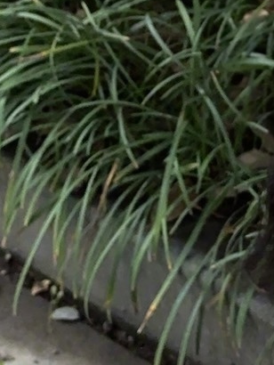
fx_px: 2172
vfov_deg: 9.5
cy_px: -48
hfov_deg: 7.1
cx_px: 402
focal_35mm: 206
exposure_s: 1/57
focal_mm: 6.76
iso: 250
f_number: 1.78
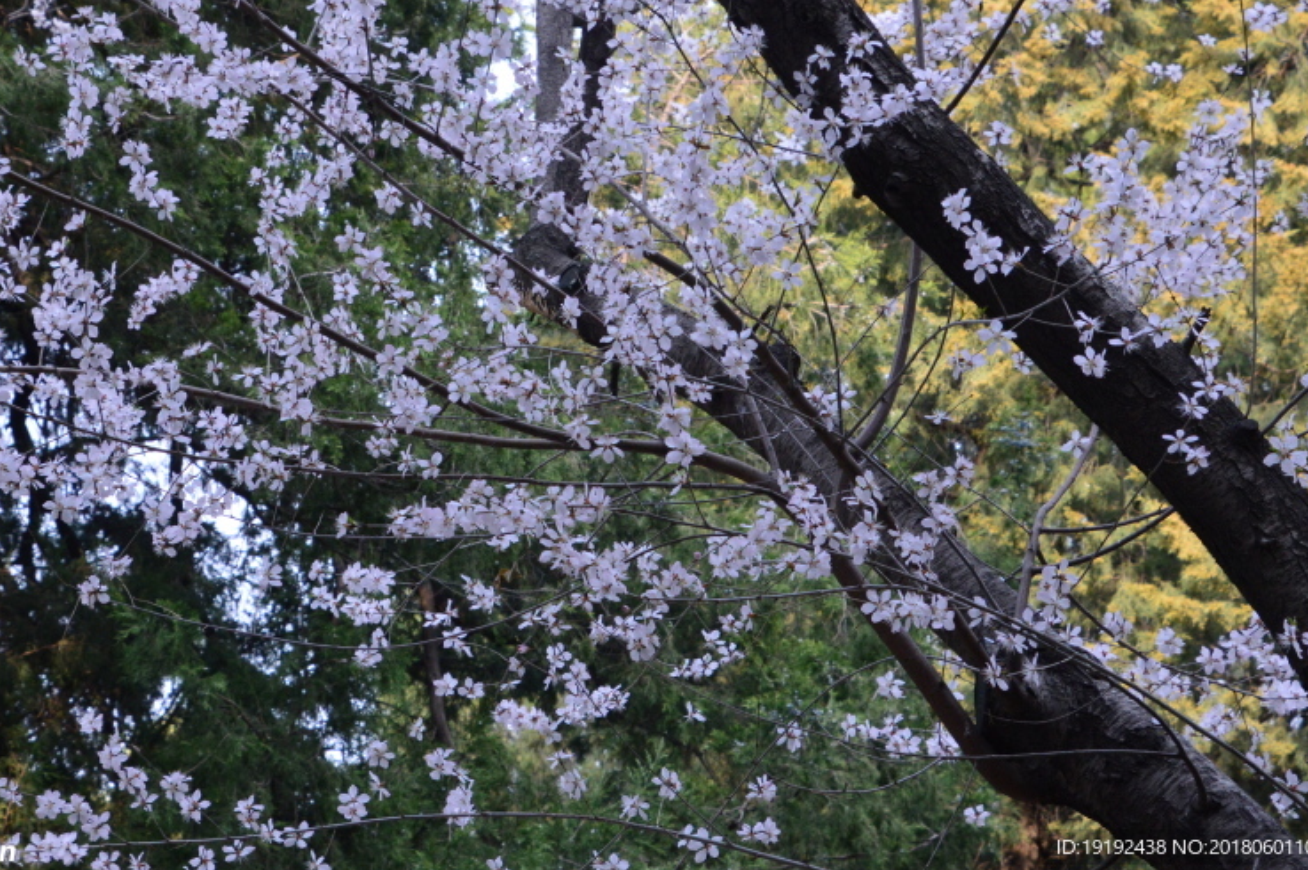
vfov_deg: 13.6
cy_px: 278
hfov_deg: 20.4
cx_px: 550
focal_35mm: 100
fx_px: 3630
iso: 1000
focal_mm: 48
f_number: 11
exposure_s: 1/250
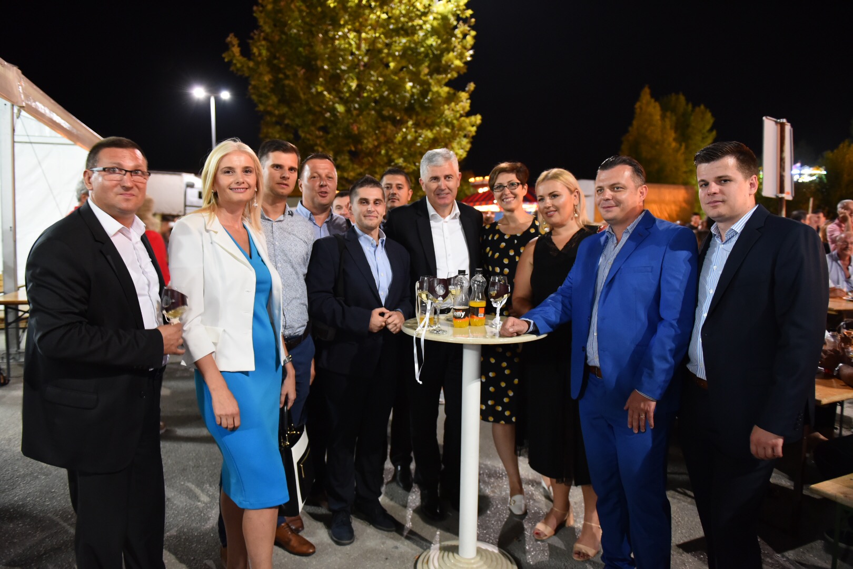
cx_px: 426
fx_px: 569
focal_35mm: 24
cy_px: 284
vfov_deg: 53.1
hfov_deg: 73.7
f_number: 2.8
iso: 2500
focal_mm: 24
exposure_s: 1/15
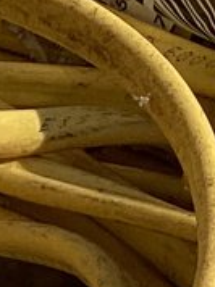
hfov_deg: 5.3
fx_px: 2192
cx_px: -450
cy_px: 859
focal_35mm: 264
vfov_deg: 6.8
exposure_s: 1/1335
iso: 25
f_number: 2.4
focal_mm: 3.3
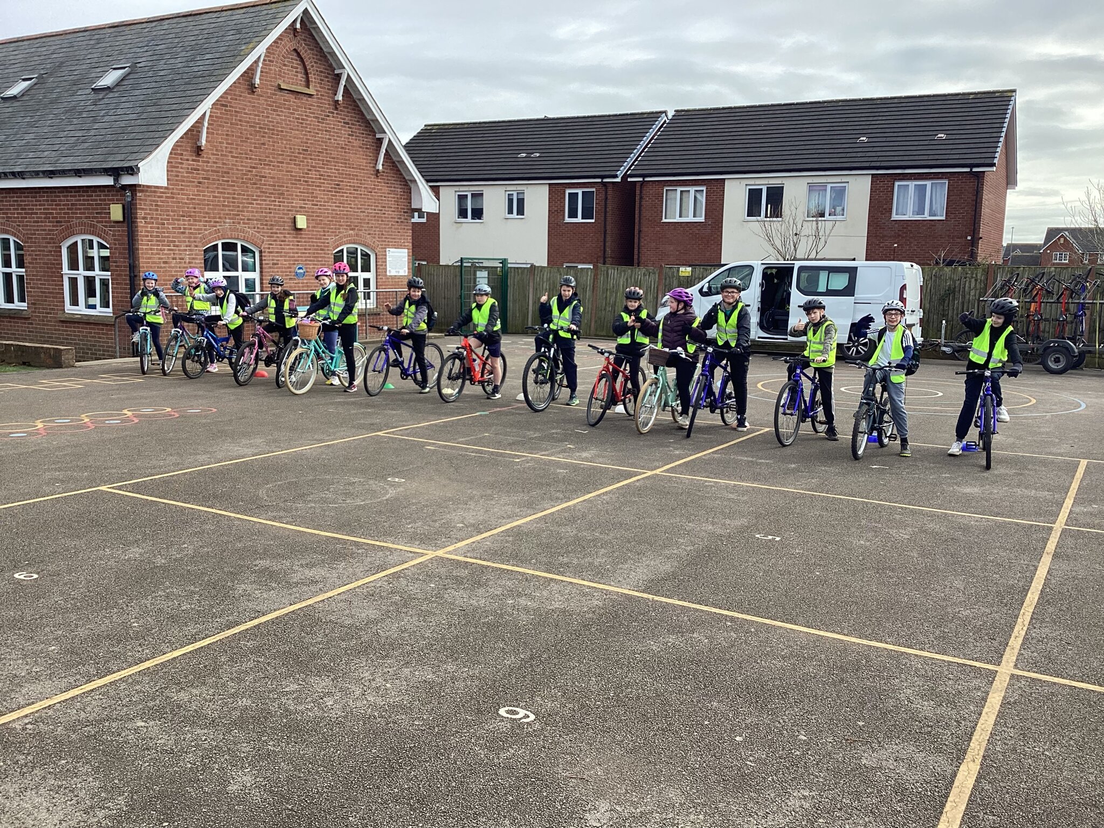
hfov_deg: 58.4
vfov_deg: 45.4
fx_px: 989
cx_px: 552
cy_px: 414
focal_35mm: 31
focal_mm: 3.3
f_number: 2.4
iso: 25
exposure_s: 1/455
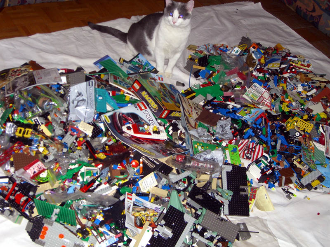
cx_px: 165
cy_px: 124
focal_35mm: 57
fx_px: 543
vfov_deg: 25.7
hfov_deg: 33.8
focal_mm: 11.8
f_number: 3.6
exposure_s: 1/60
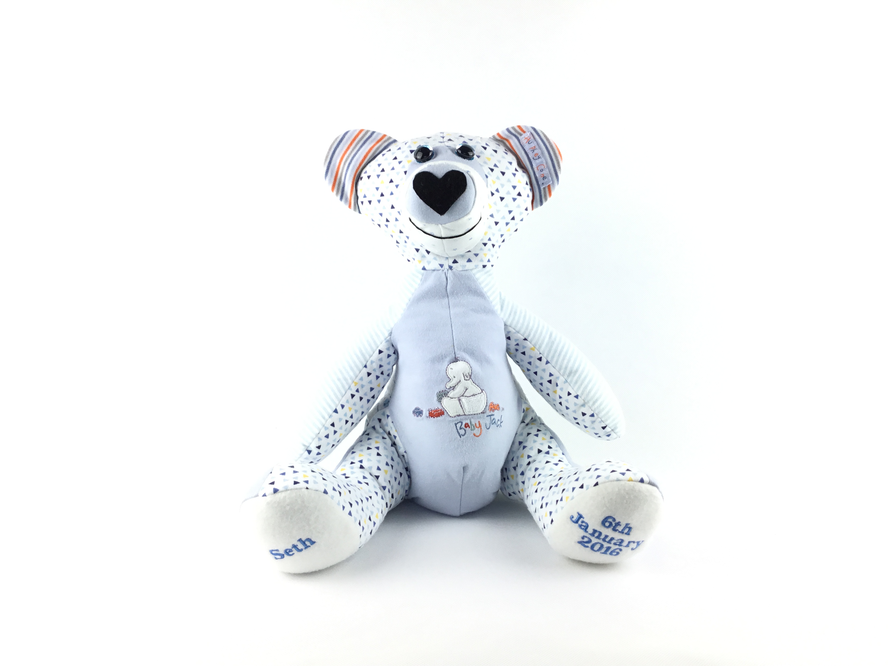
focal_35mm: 31
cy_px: 333
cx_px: 444
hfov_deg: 58.4
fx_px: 795
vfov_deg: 45.4
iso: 25
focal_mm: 3.3
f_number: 2.4
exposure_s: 1/139
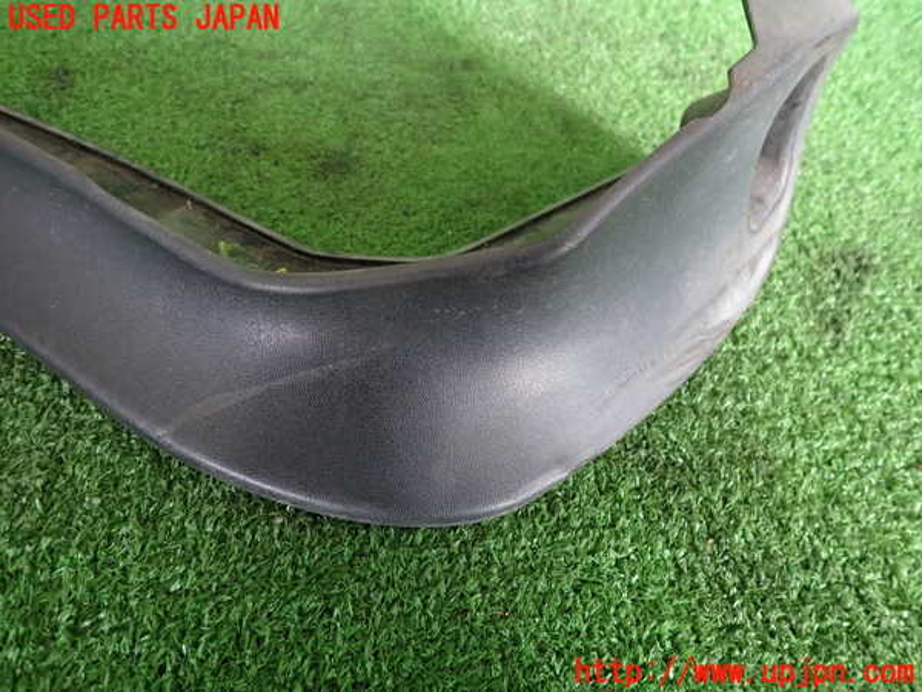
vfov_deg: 54.9
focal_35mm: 25
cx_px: 461
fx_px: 666
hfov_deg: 69.4
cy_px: 346
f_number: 2
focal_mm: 4.5
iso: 250
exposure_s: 1/30
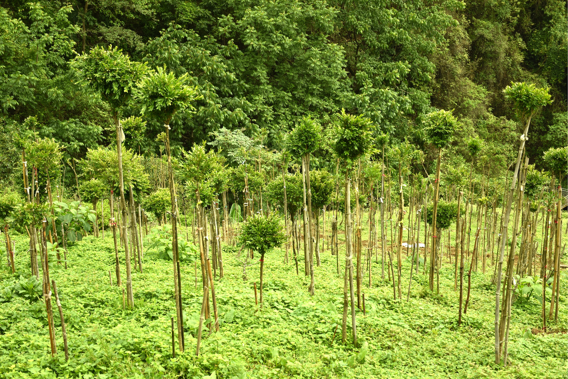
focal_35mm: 51
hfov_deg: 38.9
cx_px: 284
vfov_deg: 26.5
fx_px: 805
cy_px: 190
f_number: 5
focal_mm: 34
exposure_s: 1/125
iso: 100
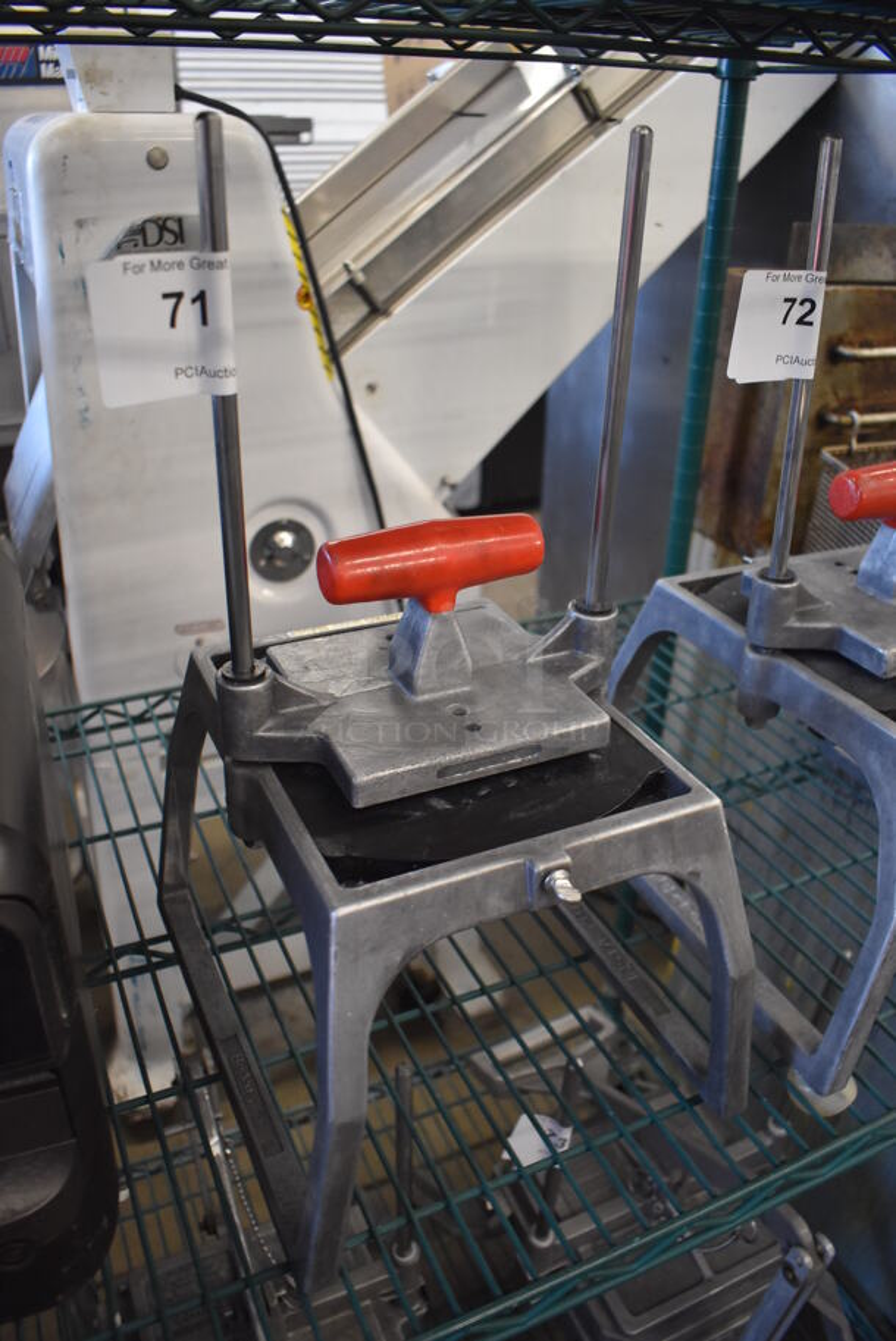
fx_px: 1006
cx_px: 448
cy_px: 670
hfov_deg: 48.0
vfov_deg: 67.3
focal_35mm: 27
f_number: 3.5
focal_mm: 18
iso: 2000
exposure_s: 1/125
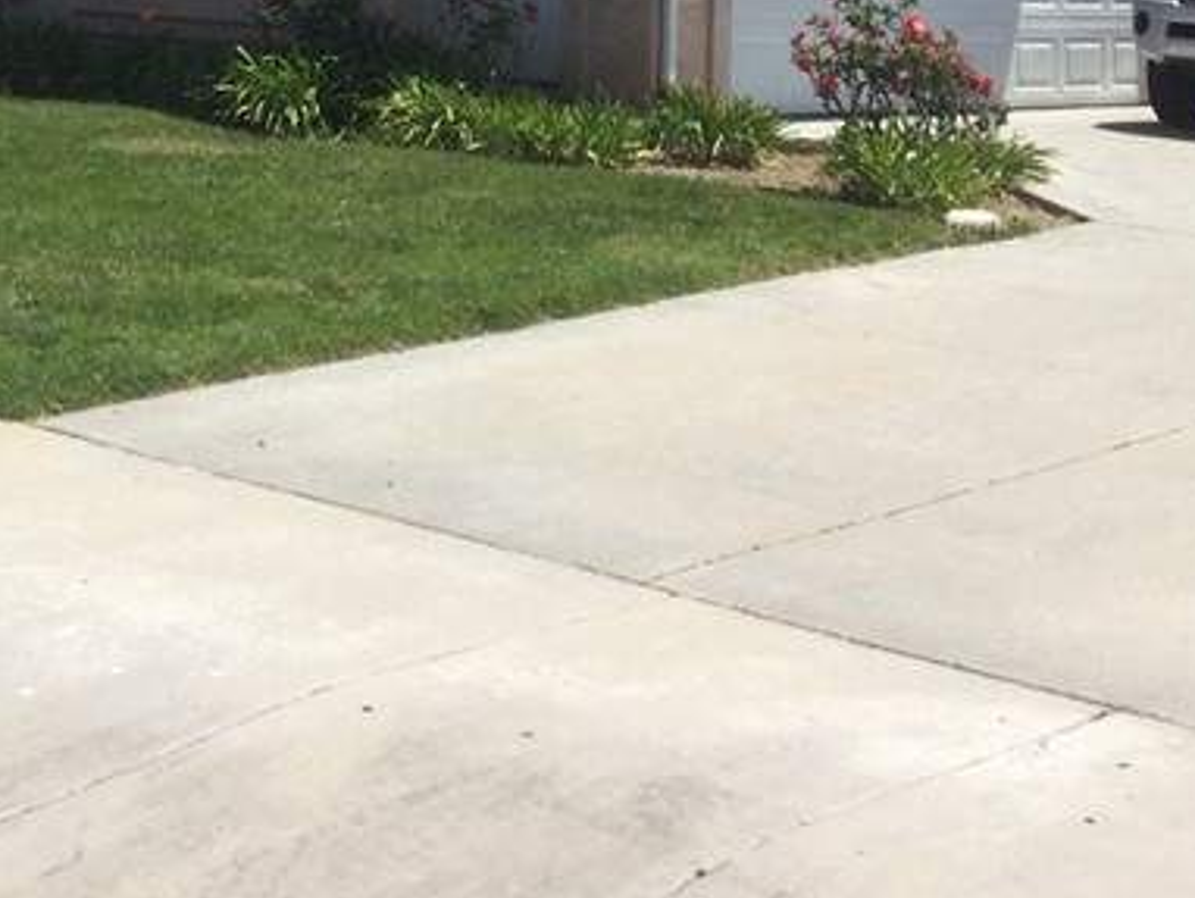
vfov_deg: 16.9
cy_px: -225
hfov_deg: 23.4
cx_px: 388
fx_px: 2867
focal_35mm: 83
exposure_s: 1/1664
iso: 25
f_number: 2.4
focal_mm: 3.3
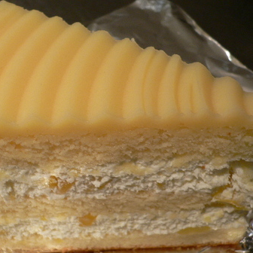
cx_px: 93
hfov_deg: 36.6
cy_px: 140
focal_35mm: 46
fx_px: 380
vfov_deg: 36.8
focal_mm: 5.8
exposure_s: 1/30
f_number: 2.8
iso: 100
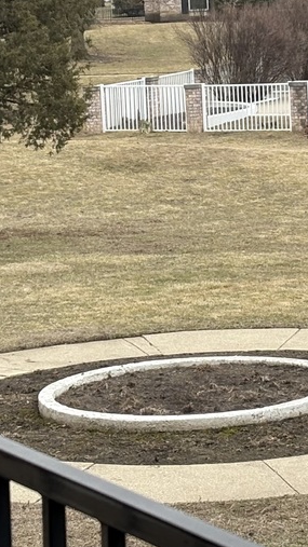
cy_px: 93
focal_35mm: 161
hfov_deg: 7.5
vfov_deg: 13.3
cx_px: 272
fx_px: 2339
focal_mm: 5.96
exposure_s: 1/641
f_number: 1.6
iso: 50
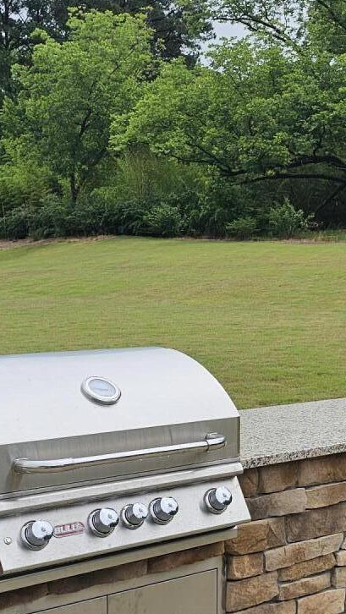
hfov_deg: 17.3
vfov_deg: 30.4
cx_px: 303
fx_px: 1124
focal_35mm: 69
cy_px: 381
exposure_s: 1/1465
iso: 10
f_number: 1.7
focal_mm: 6.3
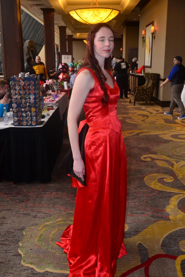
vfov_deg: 53.1
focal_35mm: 36
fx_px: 277
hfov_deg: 36.9
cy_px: 138
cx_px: 92
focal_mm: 24
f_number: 7.1
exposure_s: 1/60
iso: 3200
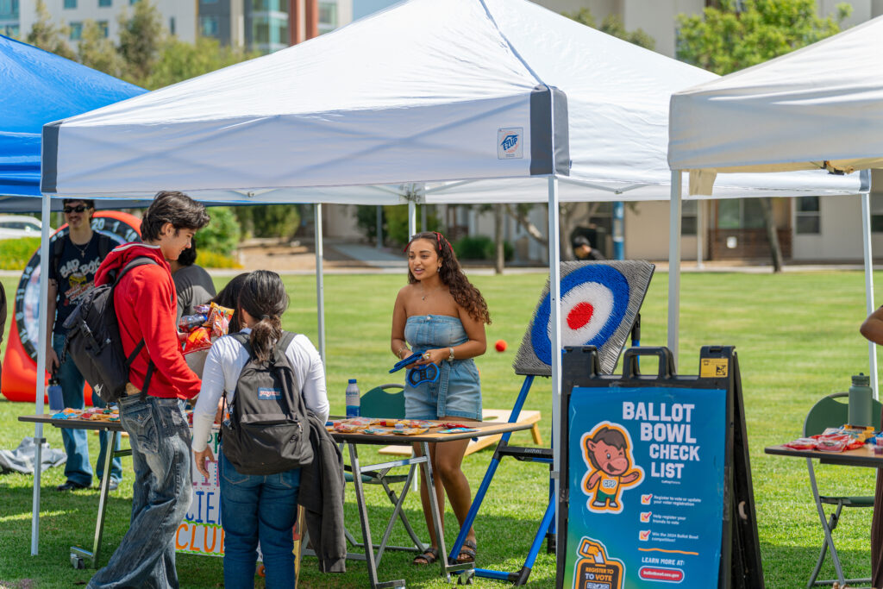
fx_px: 1938
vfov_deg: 17.3
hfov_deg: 25.7
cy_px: 294
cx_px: 442
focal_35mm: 79
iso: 100
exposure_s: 1/1600
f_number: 2.5
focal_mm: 79
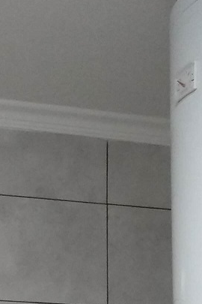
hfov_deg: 11.6
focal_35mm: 113
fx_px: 951
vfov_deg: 13.7
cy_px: 699
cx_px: -98
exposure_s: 1/33
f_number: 2.2
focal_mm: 3.81
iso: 320
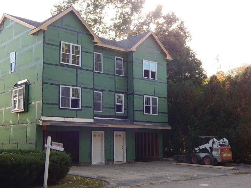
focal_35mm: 45
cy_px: 89
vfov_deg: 32.2
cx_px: 105
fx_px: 326
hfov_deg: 41.9
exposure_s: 1/320
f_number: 3.4
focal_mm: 6.8
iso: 125
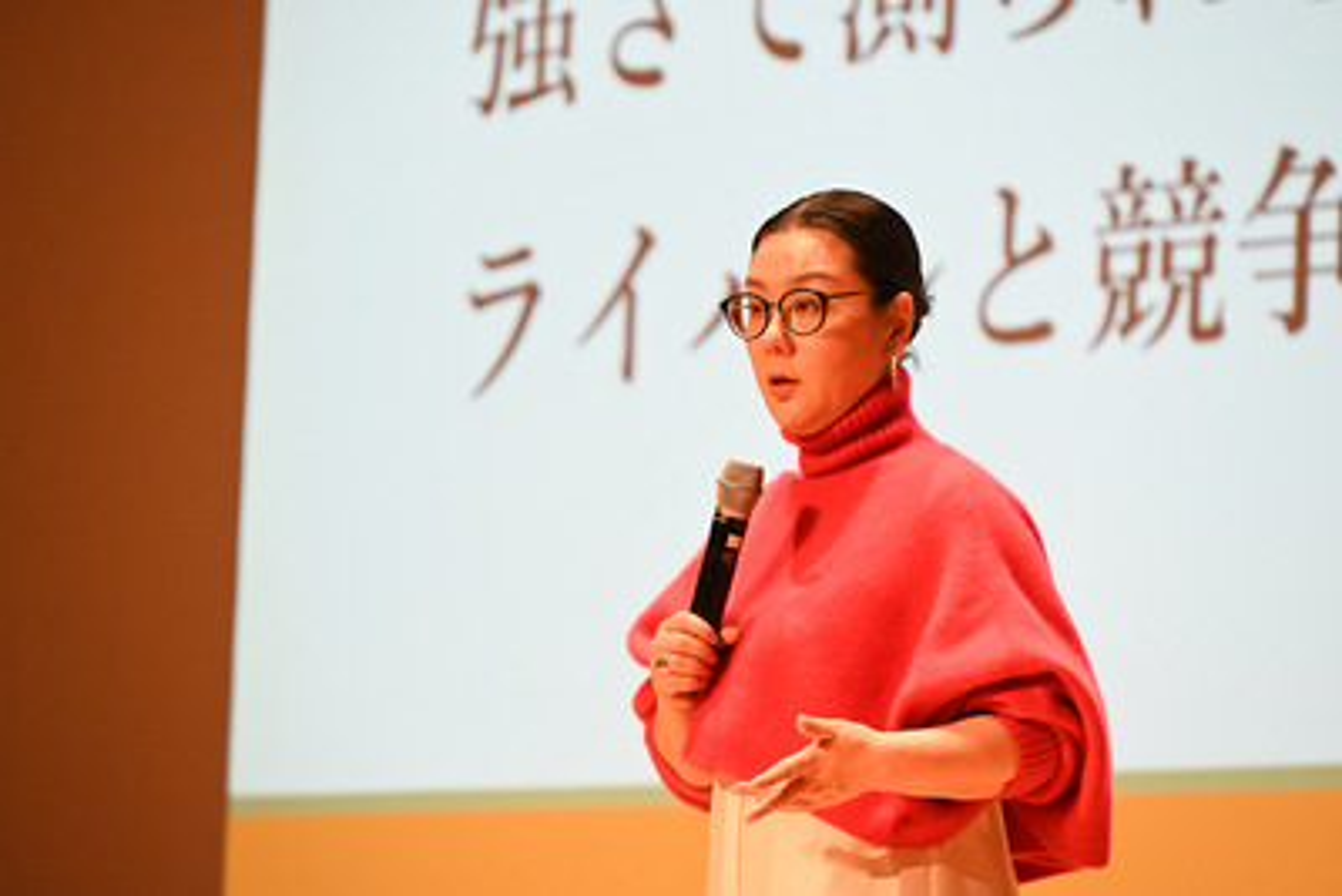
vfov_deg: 6.9
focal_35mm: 200
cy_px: 448
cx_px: 671
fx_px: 7458
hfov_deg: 10.3
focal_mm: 200
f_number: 6.3
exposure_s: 1/60
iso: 4000
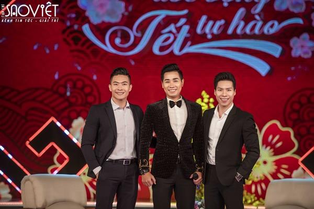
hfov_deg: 12.5
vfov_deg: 8.3
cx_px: 157
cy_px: 104
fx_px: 1439
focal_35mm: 165
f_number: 2.8
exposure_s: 1/200
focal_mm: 165
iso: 1250
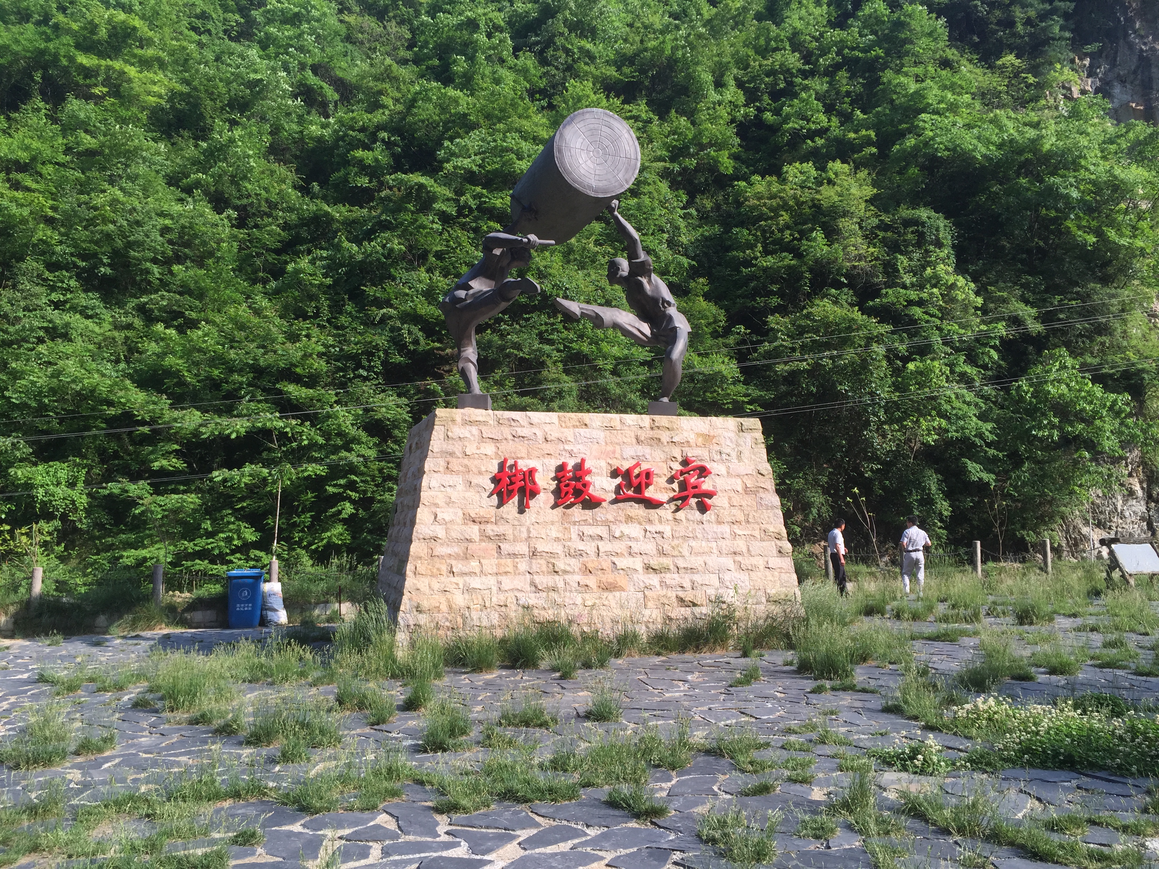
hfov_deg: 61.7
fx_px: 971
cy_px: 434
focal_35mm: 29
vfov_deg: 48.2
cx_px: 580
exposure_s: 1/879
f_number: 2.2
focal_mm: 4.15
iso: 32
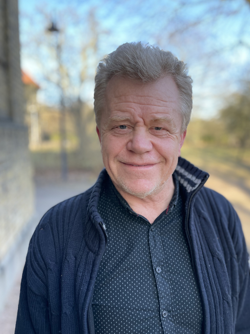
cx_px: 138
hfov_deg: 48.1
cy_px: 180
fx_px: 279
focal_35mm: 29
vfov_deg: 61.6
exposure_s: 1/196
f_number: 1.6
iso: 40
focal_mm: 4.2
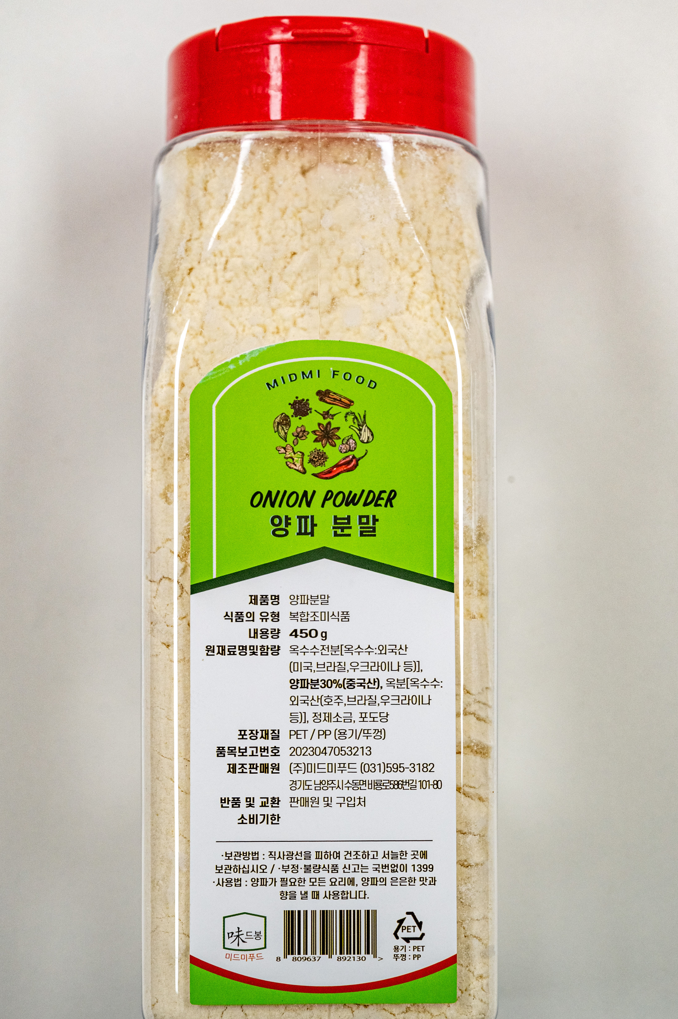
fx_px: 2461
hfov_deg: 15.7
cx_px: 315
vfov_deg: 23.4
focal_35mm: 87
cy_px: 516
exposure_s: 1/125
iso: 800
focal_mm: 70
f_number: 8
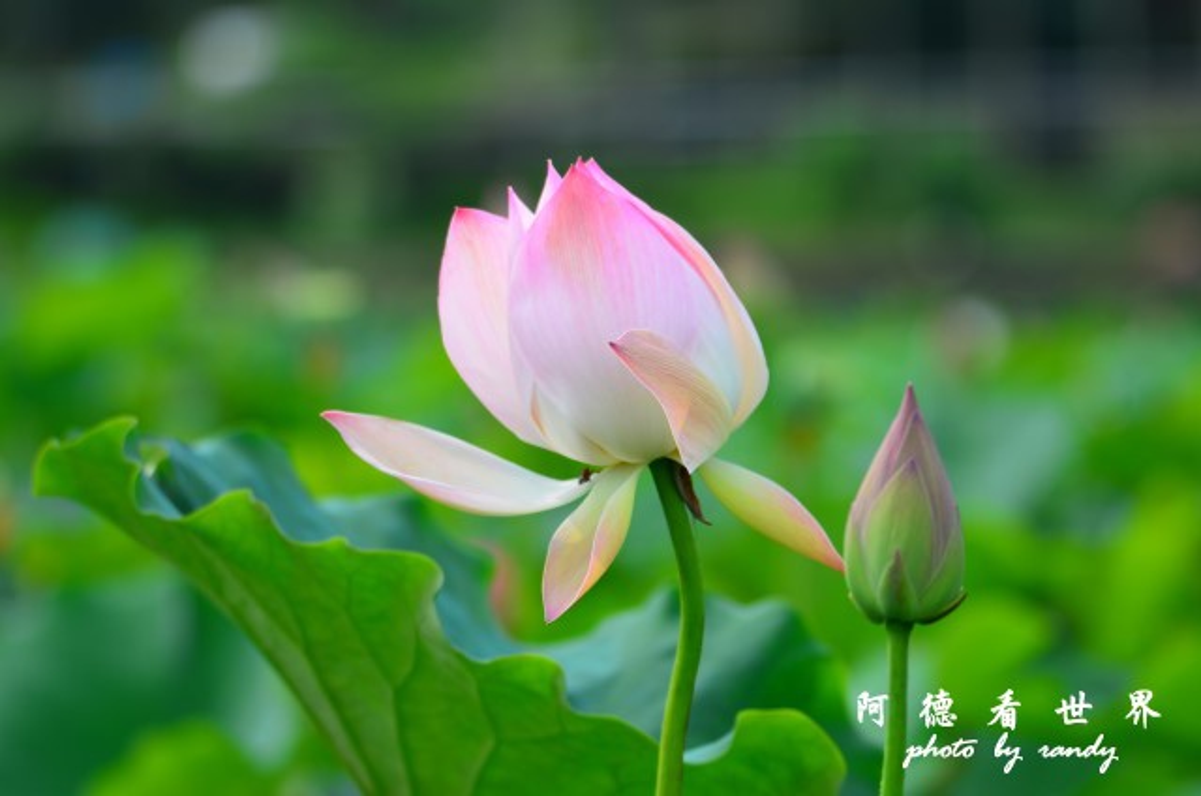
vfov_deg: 6.1
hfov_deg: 9.2
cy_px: 398
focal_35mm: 225
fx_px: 7491
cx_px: 600
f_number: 5.6
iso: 100
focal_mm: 150
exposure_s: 1/320
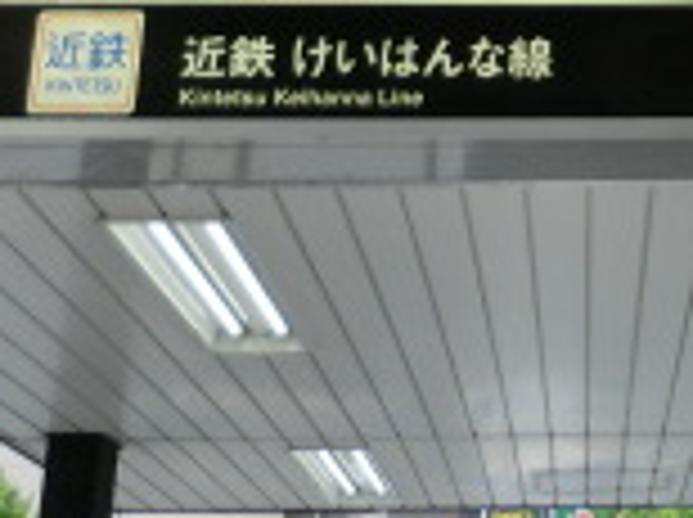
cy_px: -347
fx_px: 2079
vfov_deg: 13.1
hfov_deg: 18.3
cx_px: 724
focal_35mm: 104
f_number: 3.5
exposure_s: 1/200
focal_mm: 4.5
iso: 80
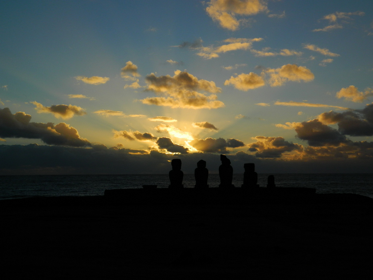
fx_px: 506
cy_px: 140
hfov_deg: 40.4
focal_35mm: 47
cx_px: 186
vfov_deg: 30.9
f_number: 10.2
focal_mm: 8.4
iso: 80
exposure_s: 1/160
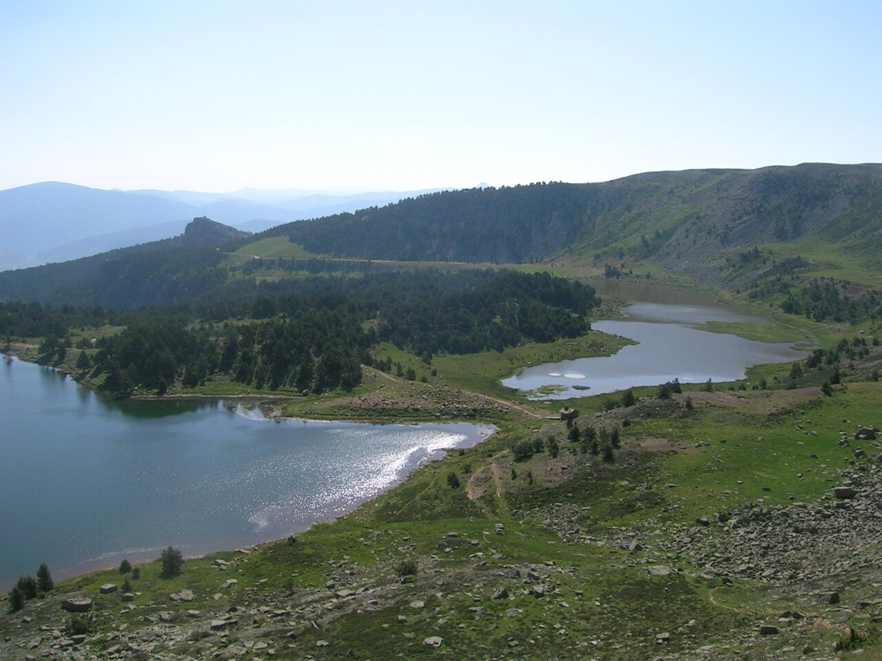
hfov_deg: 52.6
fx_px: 892
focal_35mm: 35
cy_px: 330
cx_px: 441
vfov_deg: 40.7
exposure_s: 1/511
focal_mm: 5.4
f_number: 4.8
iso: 50
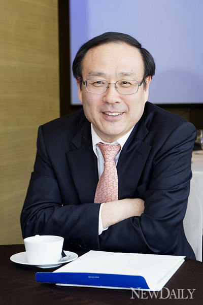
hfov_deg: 19.4
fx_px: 593
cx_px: 102
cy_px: 152
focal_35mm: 70
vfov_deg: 28.9
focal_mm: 70
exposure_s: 1/250
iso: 3200
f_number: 7.1
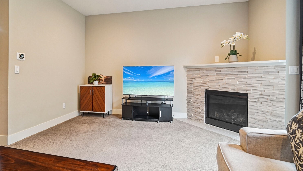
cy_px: 77
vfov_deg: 58.2
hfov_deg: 89.3
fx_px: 153
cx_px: 137
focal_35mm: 19
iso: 1600
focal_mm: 16
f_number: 8
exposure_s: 1/13
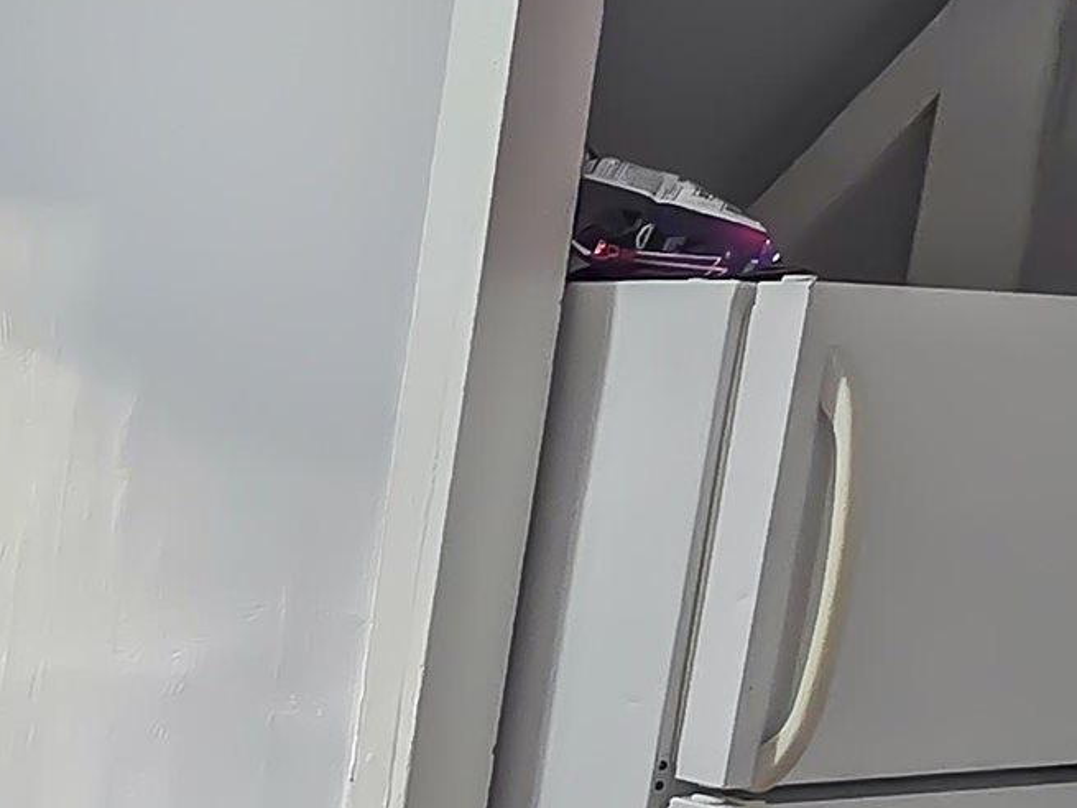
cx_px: -671
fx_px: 1898
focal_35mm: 61
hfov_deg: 23.2
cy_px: 770
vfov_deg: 23.2
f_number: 2.2
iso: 125
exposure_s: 1/60
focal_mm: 2.2
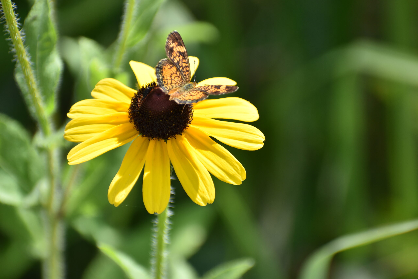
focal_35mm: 450
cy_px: 140
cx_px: 209
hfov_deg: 4.6
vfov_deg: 3.1
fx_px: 5225
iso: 220
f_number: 6.3
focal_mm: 300
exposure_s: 1/500
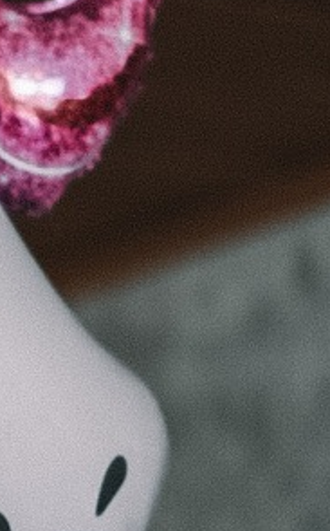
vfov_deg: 5.6
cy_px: 464
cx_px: -389
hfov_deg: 3.4
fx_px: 5455
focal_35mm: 378
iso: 640
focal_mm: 85
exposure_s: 1/100
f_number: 1.4
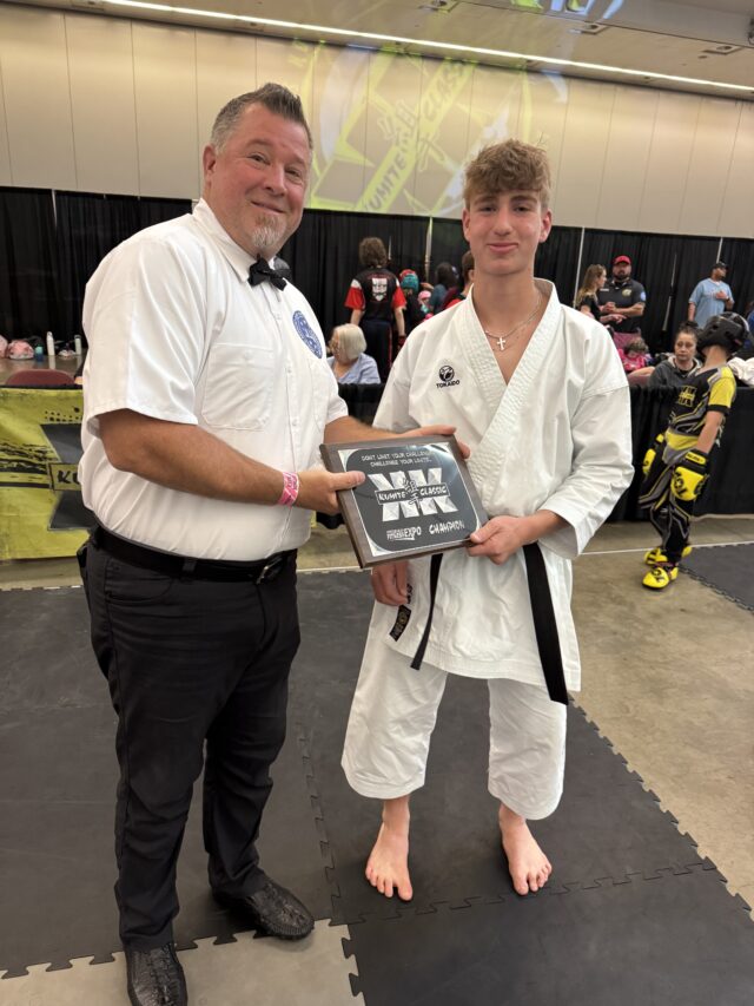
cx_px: 377
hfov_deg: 56.8
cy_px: 503
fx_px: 697
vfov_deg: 71.6
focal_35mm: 24
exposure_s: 1/60
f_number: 1.78
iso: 400
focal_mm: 6.76
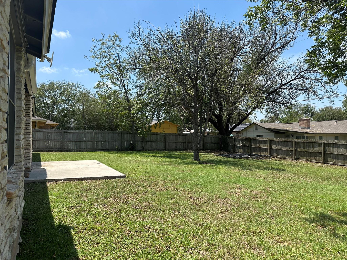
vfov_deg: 56.8
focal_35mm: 24
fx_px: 241
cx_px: 174
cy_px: 130
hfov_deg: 71.6
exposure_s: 1/3247
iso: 80
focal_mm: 6.86
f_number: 1.78
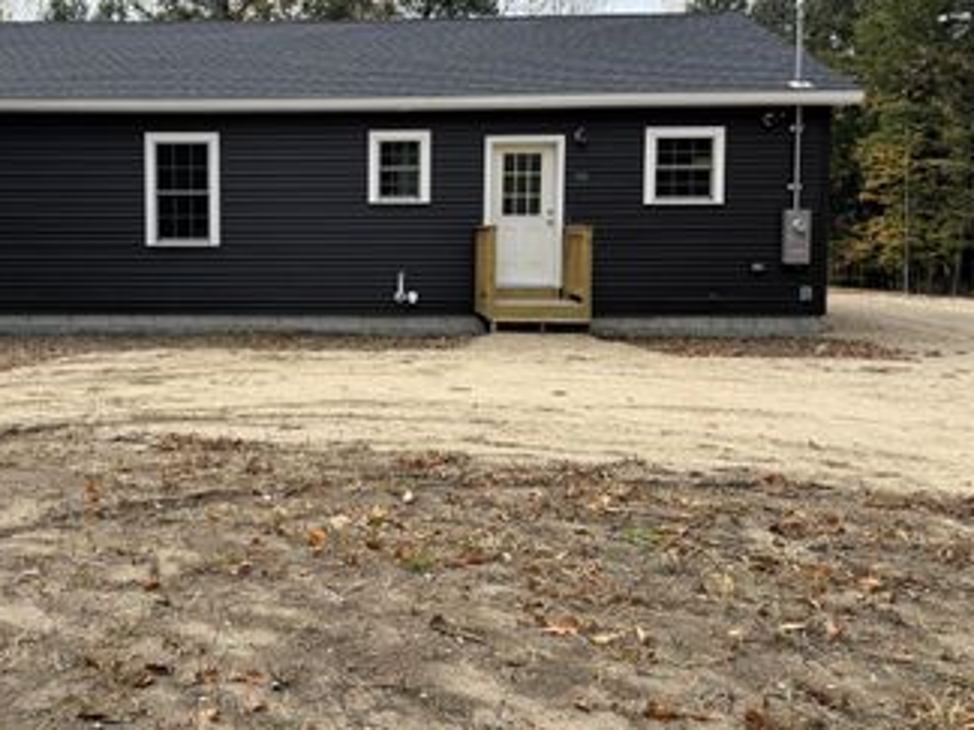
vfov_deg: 38.4
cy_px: 275
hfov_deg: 48.8
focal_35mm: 37
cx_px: 283
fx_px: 1041
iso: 100
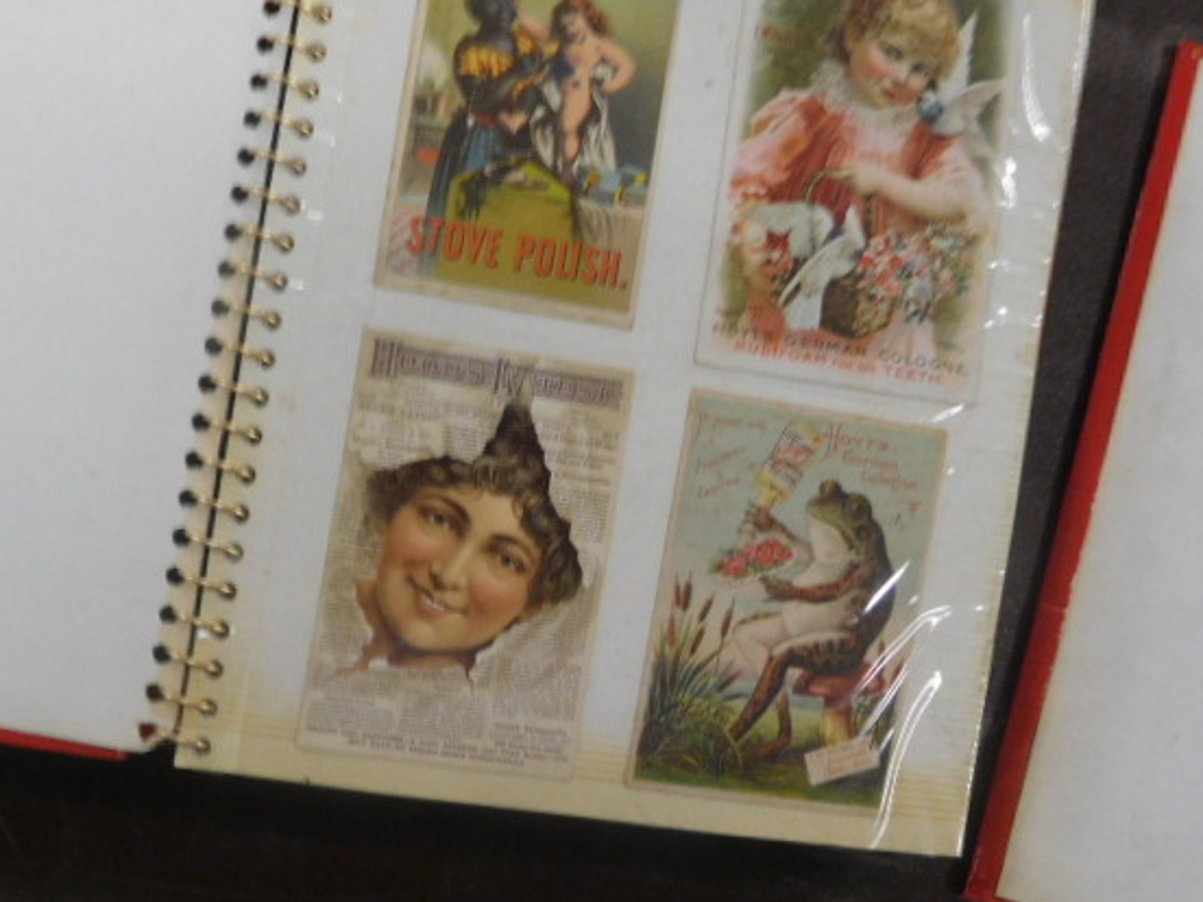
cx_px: 591
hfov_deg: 61.7
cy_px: 440
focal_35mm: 29
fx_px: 1008
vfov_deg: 48.2
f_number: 3.4
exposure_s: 1/13
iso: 400
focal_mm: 4.5
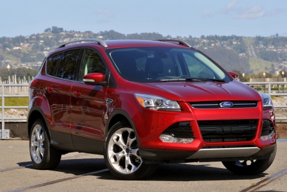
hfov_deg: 14.1
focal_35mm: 145
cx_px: 144
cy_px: 96
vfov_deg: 9.5
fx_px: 1156
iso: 400
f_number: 13
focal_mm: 145
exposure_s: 1/320
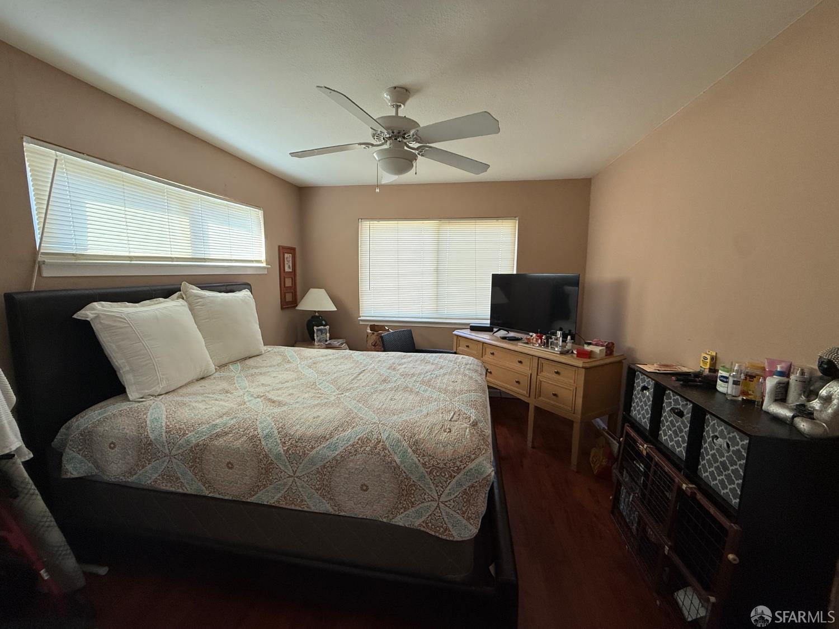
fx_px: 339
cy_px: 314
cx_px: 420
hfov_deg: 102.1
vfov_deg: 85.7
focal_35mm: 14
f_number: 2.2
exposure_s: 1/99
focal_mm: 2.22
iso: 160
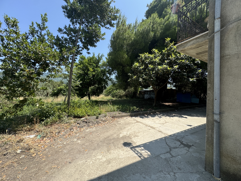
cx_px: 120
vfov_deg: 85.7
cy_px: 90
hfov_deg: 102.1
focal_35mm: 14
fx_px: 97
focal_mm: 2.22
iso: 50
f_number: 2.2
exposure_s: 1/879
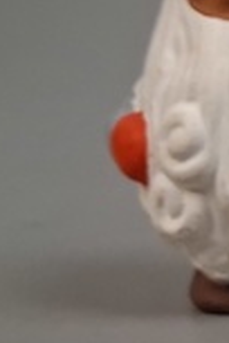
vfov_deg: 14.0
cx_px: 851
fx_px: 1403
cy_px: 166
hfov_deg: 7.3
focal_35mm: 147
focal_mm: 4
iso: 400
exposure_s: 1/100
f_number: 1.8
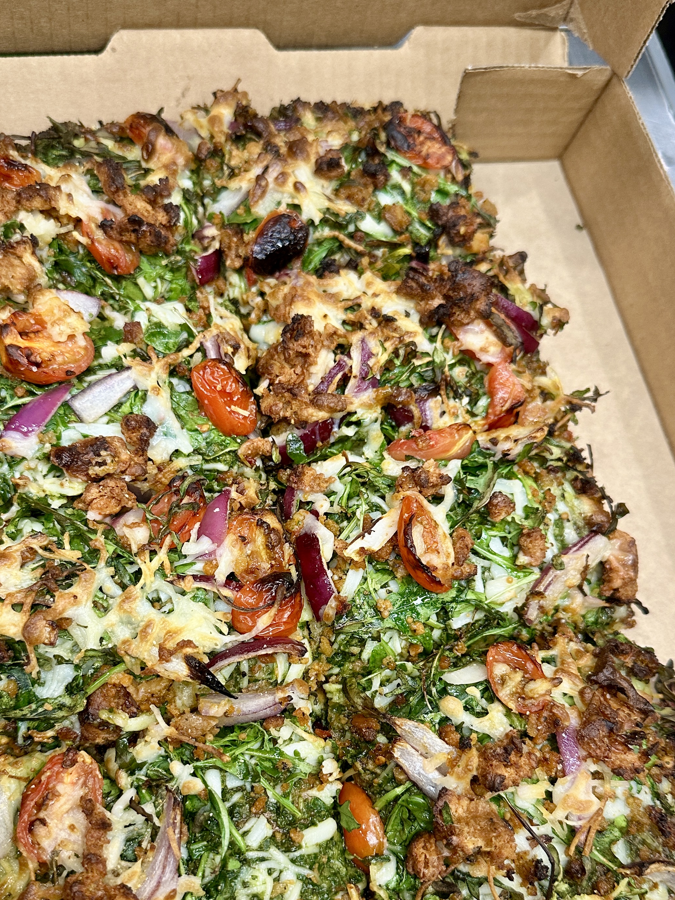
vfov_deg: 52.1
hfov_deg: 40.6
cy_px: 557
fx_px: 910
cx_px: 297
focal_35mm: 35
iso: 200
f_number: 1.78
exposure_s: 1/60
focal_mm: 6.86
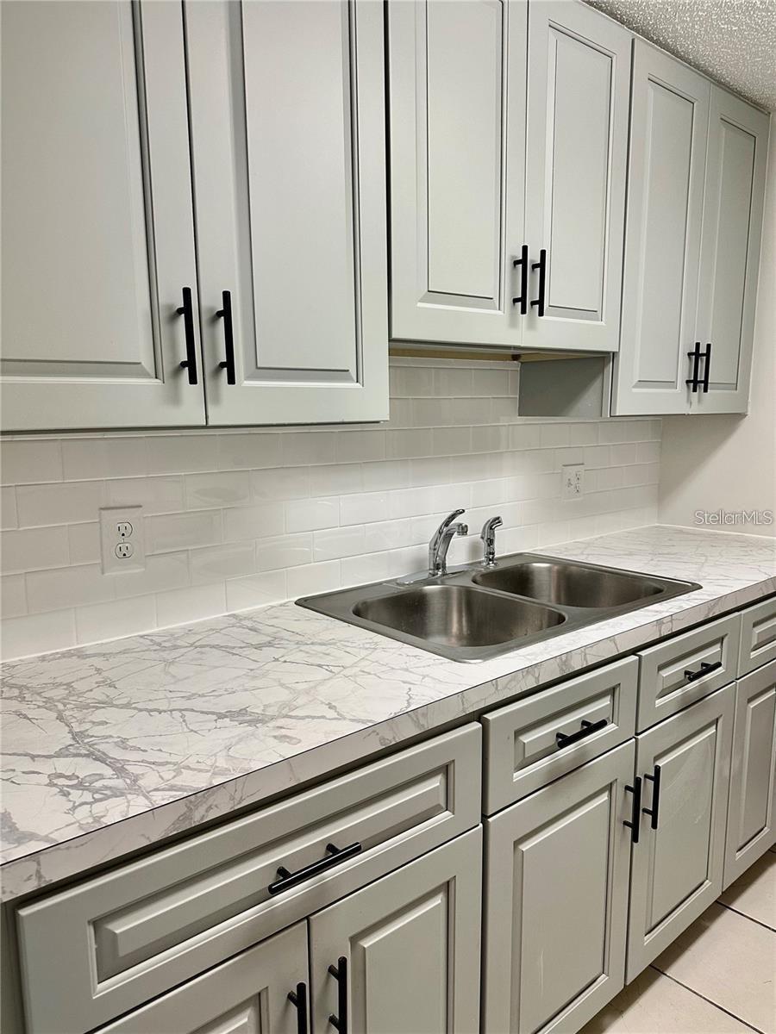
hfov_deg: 56.8
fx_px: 717
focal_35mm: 24
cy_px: 517
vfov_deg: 71.6
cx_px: 388
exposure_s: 1/120
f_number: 1.78
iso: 200
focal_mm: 6.86
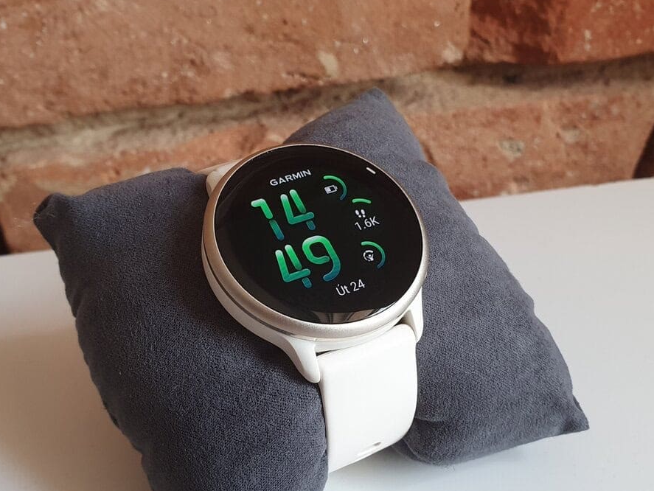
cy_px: 289
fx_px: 756
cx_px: 321
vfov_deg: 35.9
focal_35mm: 40
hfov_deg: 46.8
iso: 160
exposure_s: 1/100
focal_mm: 4.3
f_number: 2.4
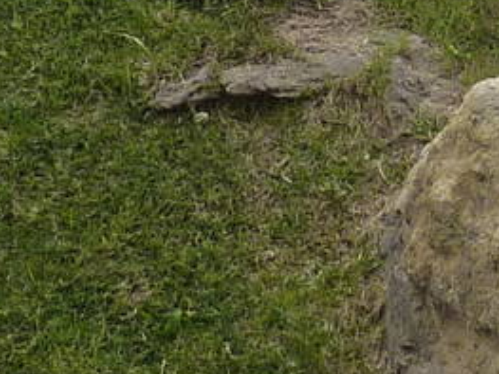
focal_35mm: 152
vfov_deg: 9.4
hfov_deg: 12.3
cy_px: -226
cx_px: 780
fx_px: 2190
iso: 125
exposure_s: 1/250
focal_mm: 4.1
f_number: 4
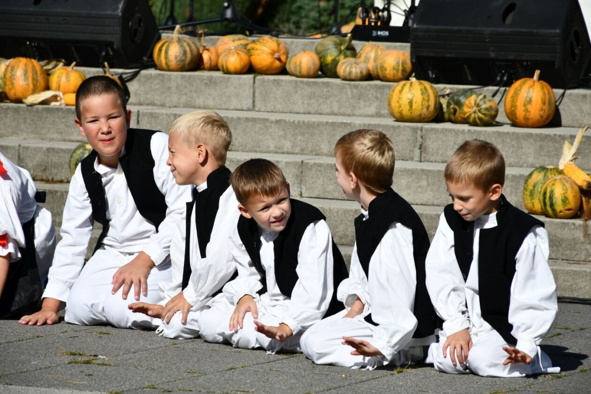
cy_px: 197
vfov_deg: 6.5
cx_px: 296
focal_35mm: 210
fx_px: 3447
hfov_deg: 9.8
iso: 100
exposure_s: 1/500
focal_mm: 140
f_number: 8
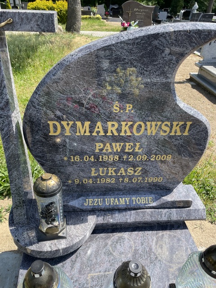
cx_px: 108
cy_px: 144
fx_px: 216
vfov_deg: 67.3
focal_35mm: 26
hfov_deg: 53.1
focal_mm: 4.2
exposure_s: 1/1233
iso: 32
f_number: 1.6
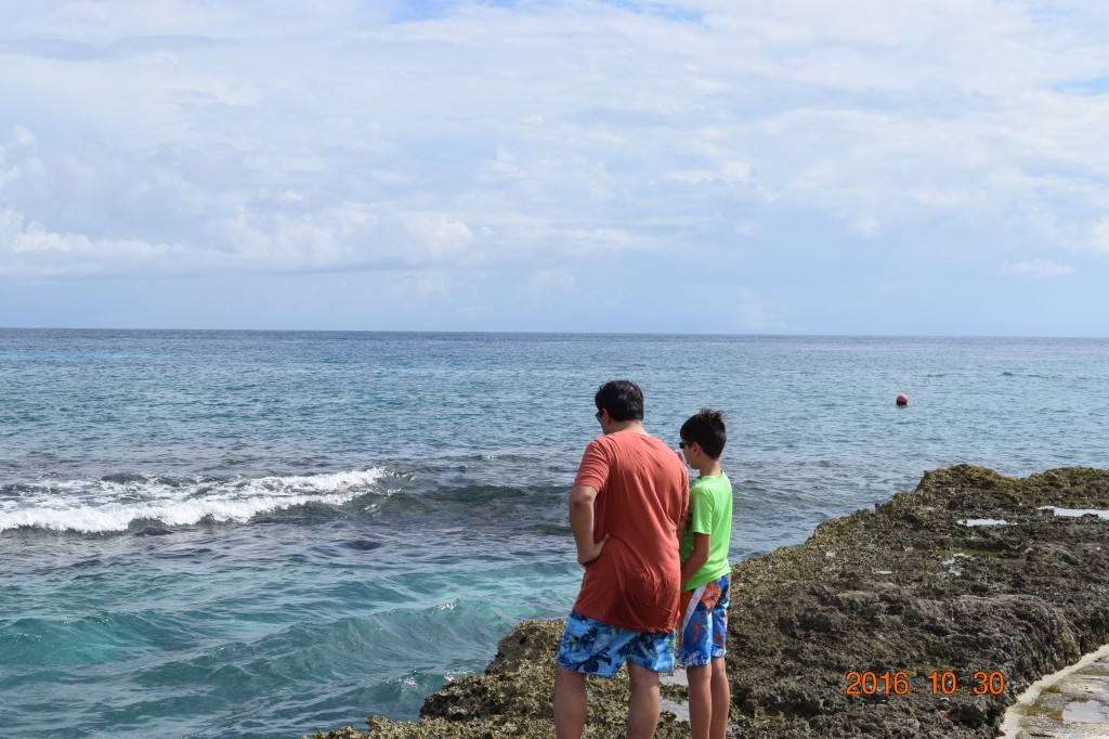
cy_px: 370
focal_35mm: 51
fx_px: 1570
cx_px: 554
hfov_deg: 38.9
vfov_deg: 26.5
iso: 200
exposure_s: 1/500
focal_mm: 34
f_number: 11
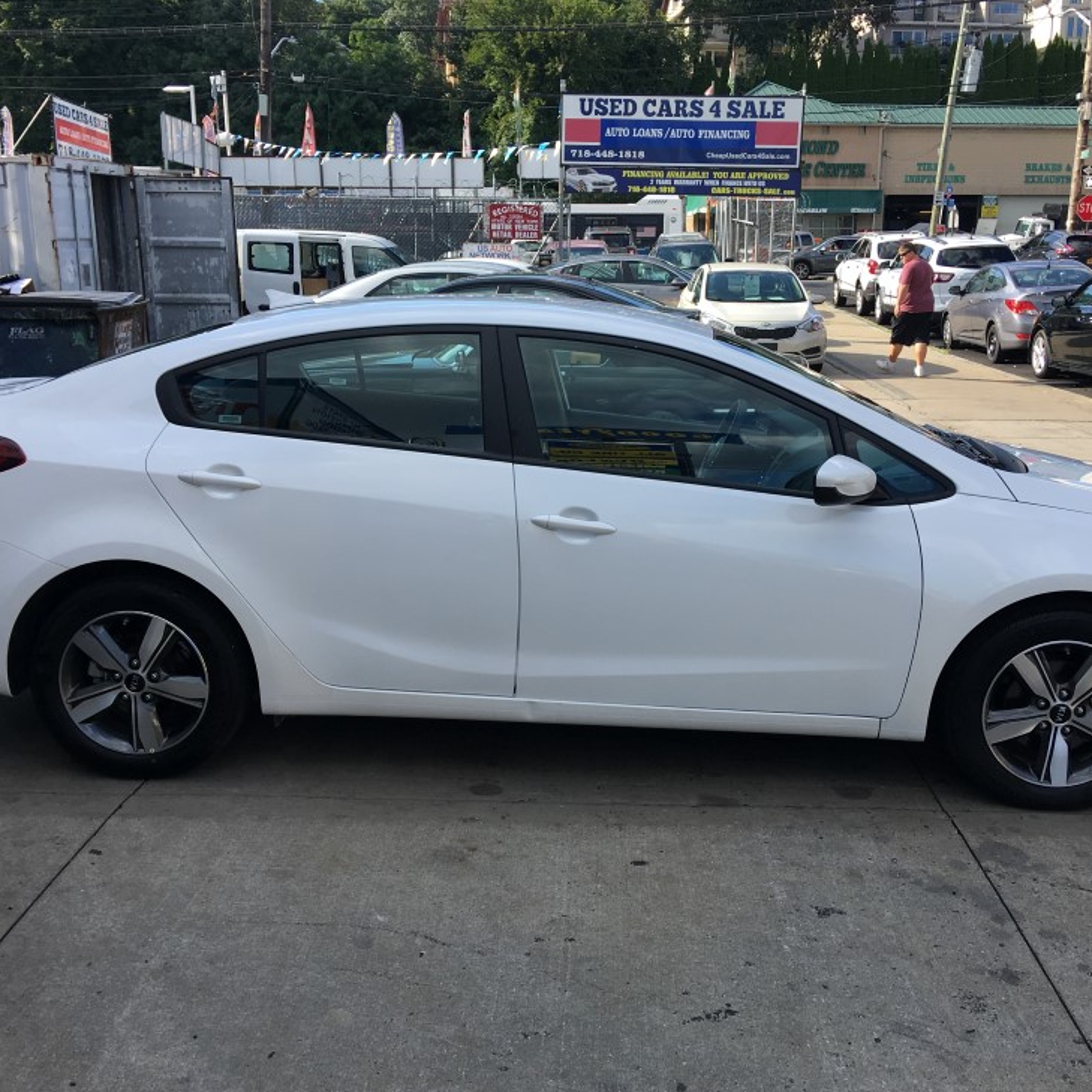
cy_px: 574
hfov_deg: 46.0
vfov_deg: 46.0
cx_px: 572
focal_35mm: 36
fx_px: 1285
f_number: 2.2
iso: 25
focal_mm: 4.15
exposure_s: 1/646
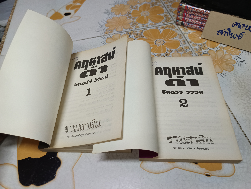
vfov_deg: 56.8
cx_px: 126
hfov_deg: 71.6
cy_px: 94
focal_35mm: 24
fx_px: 174
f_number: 1.7
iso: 1216
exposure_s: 1/50
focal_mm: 5.31
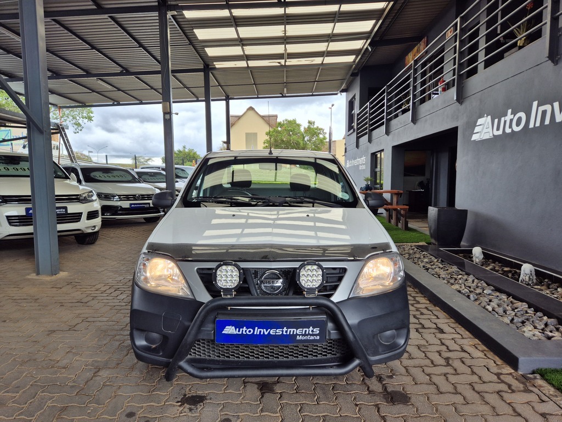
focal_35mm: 23
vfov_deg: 58.9
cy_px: 211
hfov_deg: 73.9
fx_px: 373
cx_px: 281
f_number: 1.8
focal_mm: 5.4
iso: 25
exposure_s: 1/441
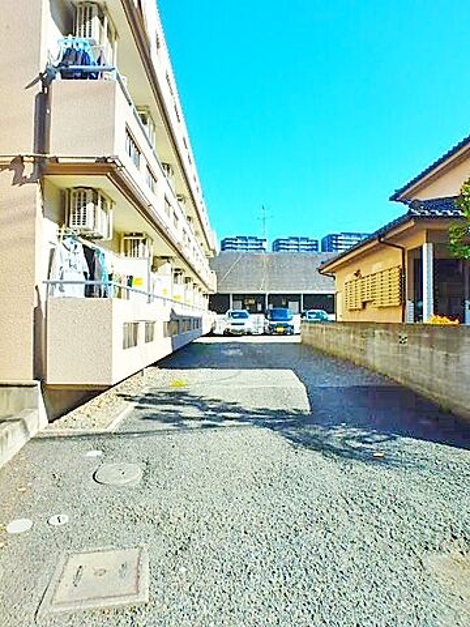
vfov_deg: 79.0
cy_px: 314
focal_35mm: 21
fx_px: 380
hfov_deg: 63.4
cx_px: 235
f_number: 3.5
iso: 125
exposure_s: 1/800
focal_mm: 3.7
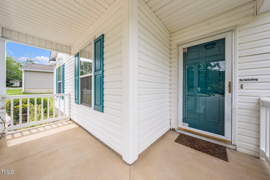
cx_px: 135
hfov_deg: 112.6
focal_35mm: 12
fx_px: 90
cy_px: 90
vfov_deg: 90.0
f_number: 7.1
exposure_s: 1/1250
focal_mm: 12
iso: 640
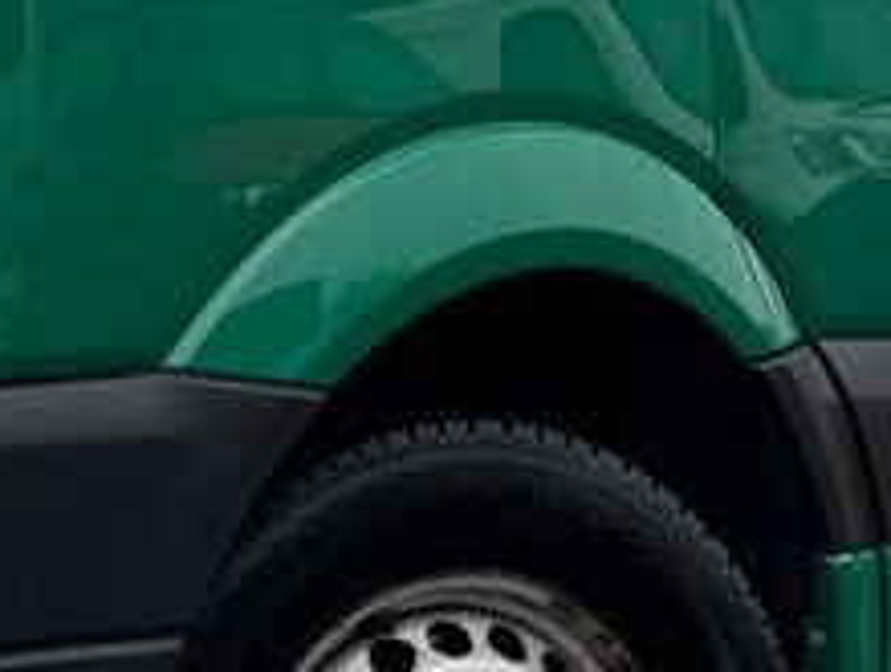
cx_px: 370
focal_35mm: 112
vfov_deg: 12.9
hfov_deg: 17.5
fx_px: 2888
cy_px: -143
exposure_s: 1/470
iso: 80
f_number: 1.78
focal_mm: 6.76
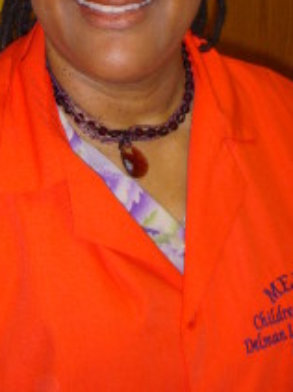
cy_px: 69
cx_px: 62
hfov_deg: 18.0
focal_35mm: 81
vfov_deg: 23.7
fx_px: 915
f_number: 3.3
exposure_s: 1/30
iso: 100
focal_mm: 6.3
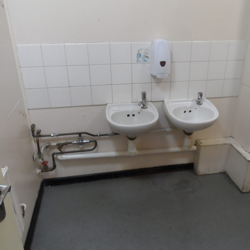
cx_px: 150
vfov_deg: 55.6
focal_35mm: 29
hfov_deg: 55.2
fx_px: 237
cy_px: 124
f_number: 3.2
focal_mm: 4
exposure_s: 1/30
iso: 320
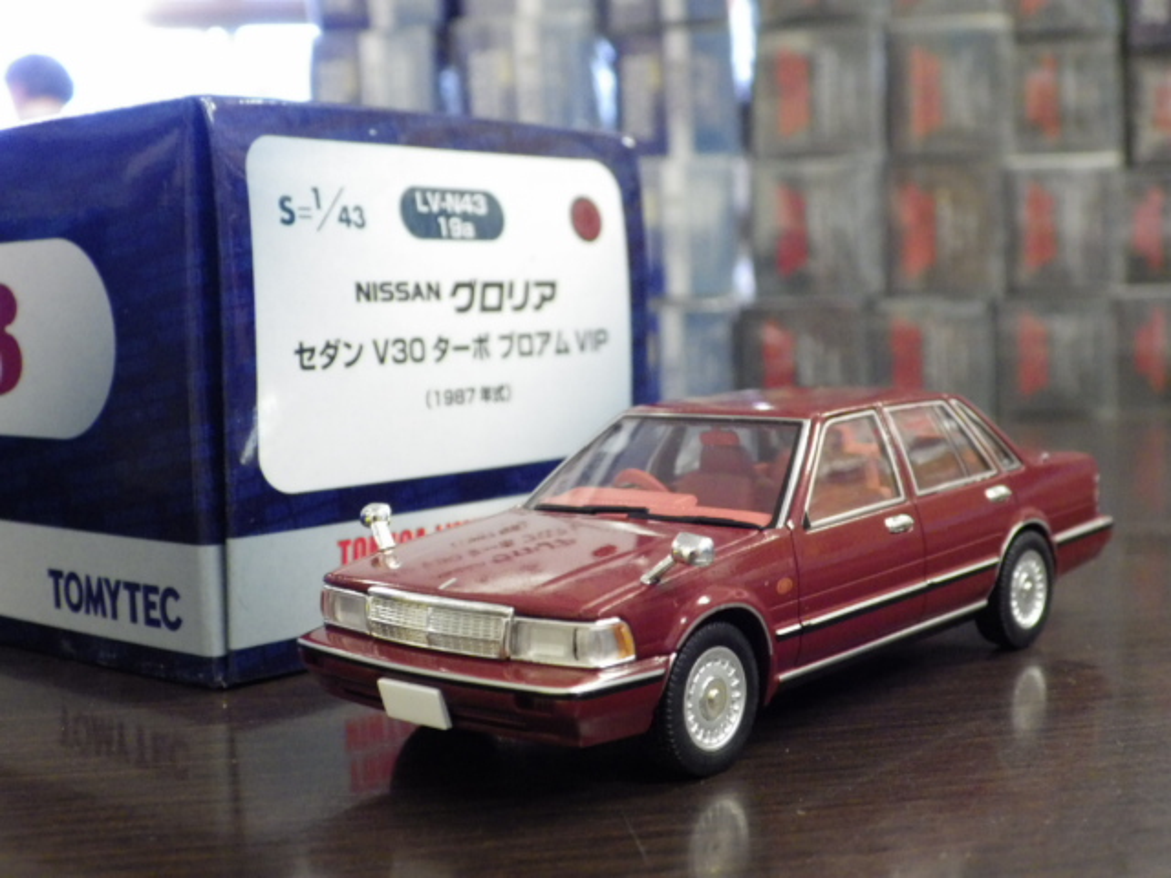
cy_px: 439
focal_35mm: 50
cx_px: 586
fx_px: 1691
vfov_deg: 29.1
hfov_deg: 38.2
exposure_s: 1/30
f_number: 3.8
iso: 800
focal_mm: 9
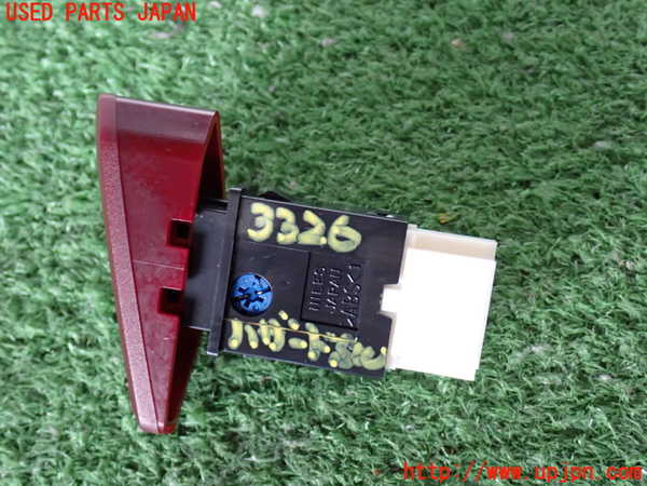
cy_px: 243
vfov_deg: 29.1
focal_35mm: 50
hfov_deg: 38.2
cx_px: 324
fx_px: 935
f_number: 3.2
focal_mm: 9.01
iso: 800
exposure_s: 1/30
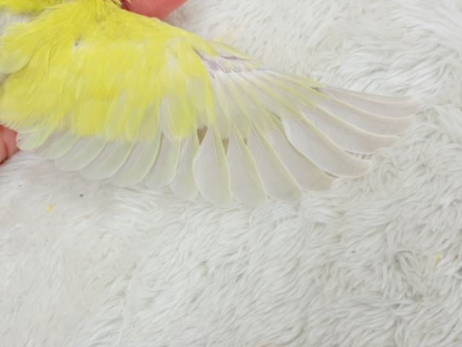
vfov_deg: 28.0
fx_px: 694
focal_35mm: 52
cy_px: 174
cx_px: 231
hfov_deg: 36.8
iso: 40
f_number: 1.6
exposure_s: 1/50
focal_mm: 5.96
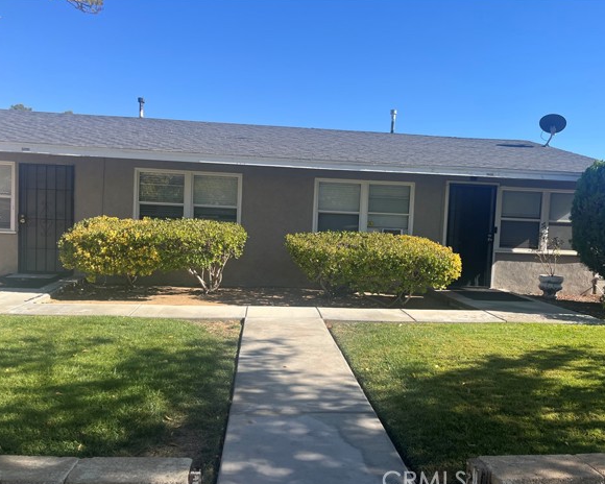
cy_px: 245
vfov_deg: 51.5
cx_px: 307
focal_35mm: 28
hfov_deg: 62.2
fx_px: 501
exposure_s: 1/1992
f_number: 1.6
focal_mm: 5.1
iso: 50
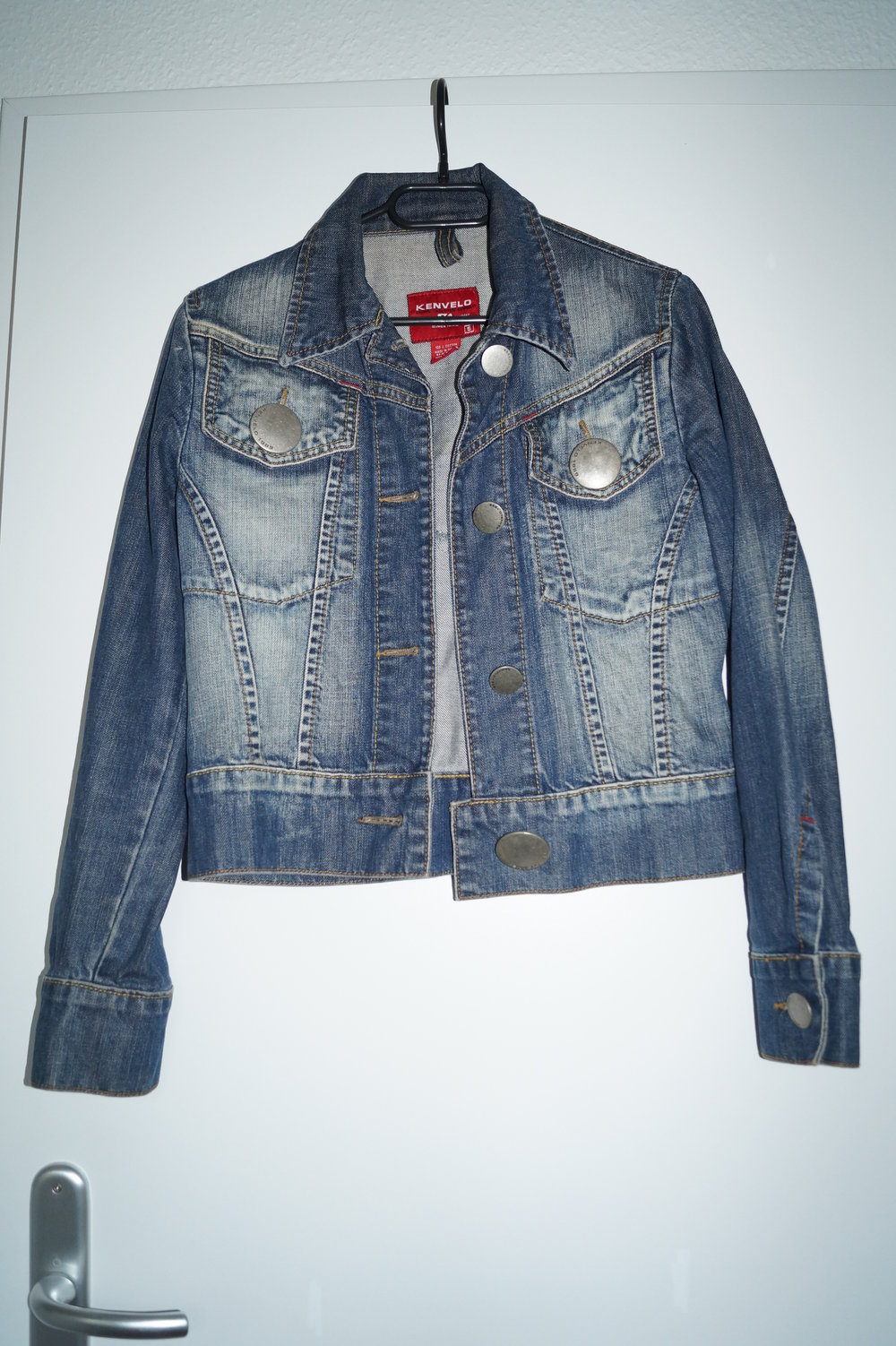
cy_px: 673
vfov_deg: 62.0
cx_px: 448
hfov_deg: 43.6
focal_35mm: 30
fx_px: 1121
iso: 800
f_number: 4
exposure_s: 1/80
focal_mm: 20
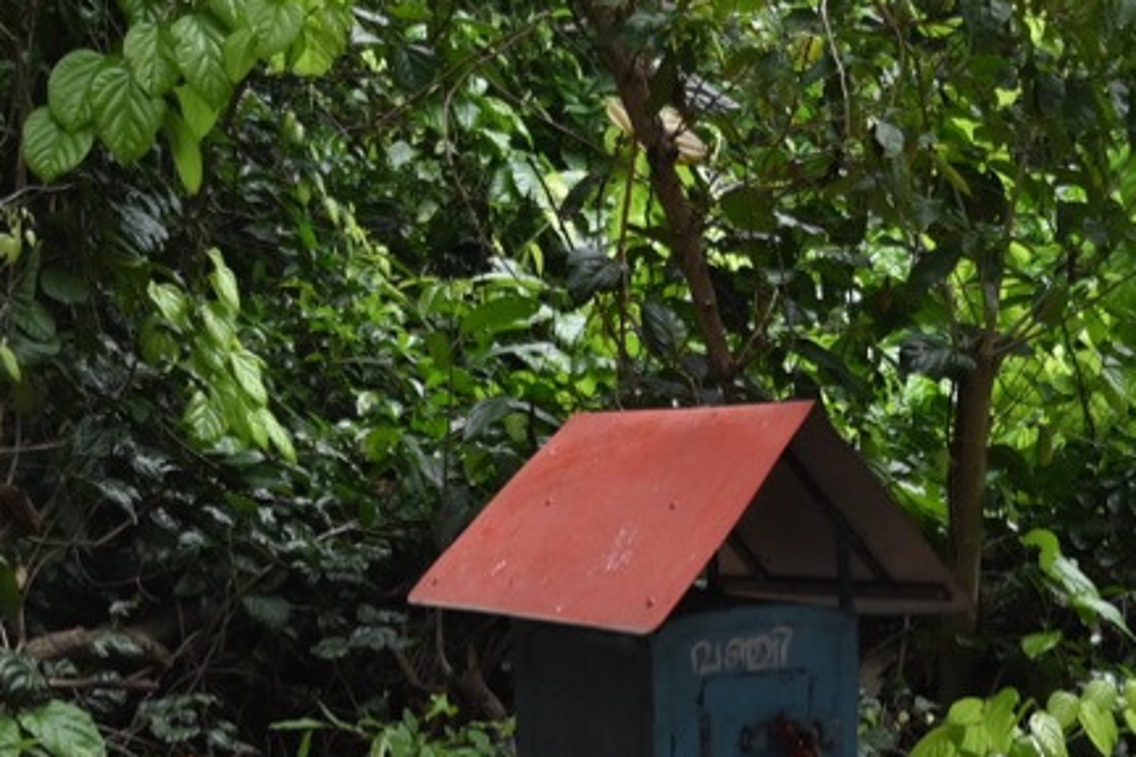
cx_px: 542
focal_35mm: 111
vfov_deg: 12.1
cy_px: 877
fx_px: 3502
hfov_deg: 18.4
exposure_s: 1/160
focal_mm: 24
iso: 500
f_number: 4
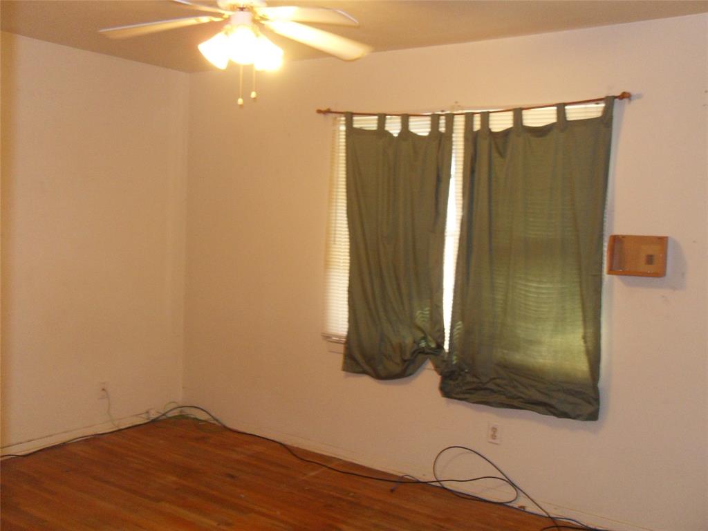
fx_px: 716
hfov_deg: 52.6
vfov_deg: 40.7
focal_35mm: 35
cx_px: 354
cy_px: 266
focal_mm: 6.3
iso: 240
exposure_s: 1/45
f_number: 3.5
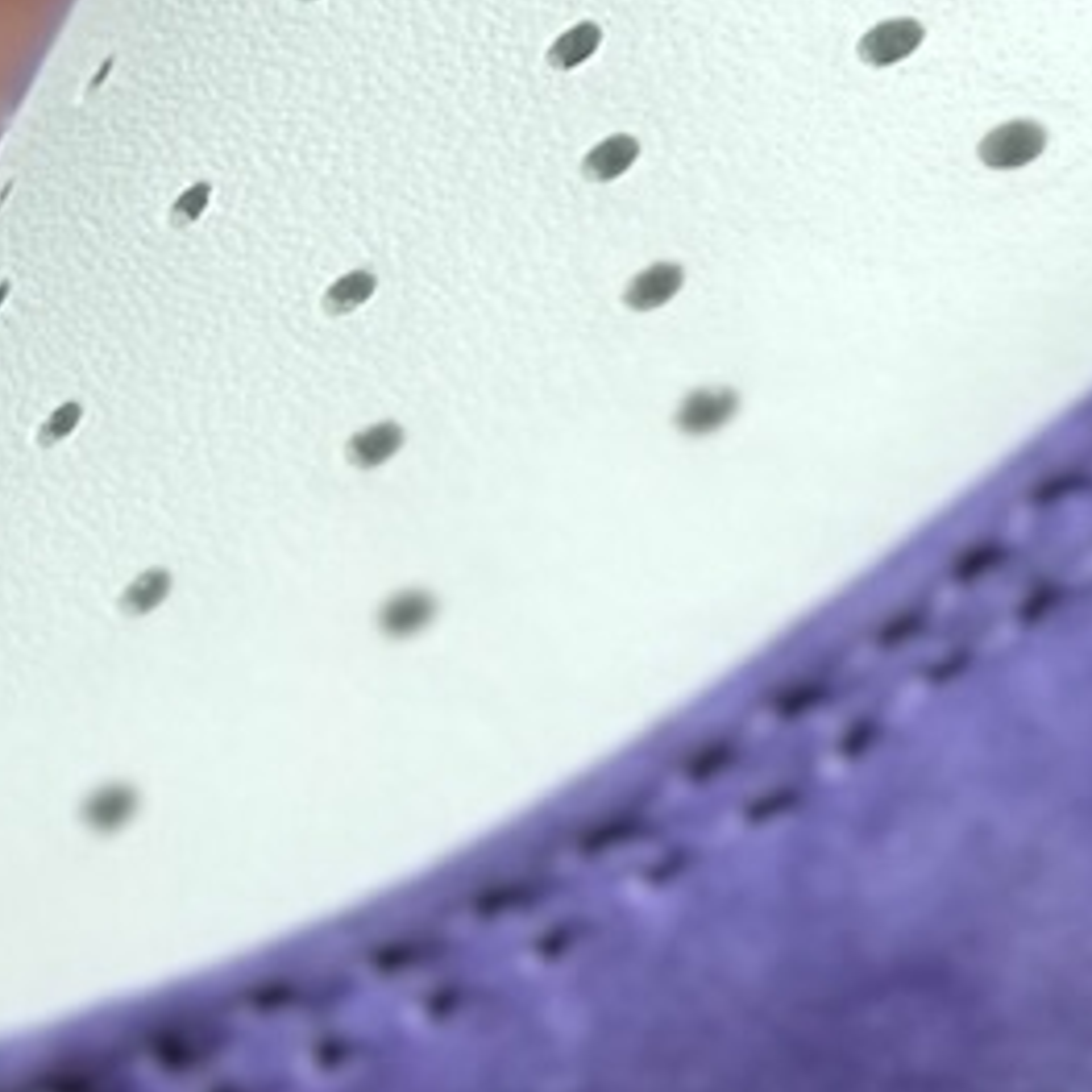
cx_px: 2039
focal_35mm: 330
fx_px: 11778
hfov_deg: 5.2
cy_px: -1295
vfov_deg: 5.2
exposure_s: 1/463
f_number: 1.78
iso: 80
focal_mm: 6.86
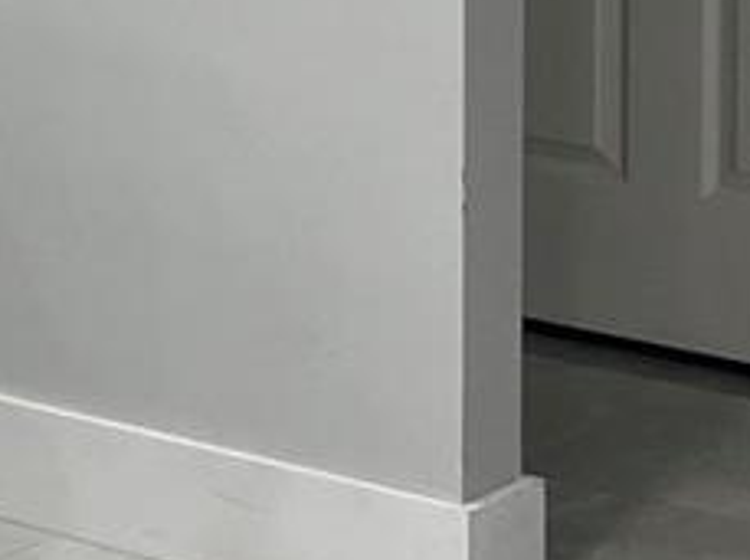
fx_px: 3937
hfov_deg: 9.6
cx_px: -1061
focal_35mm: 182
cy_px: -524
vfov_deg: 7.8
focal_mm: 5.7
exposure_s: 1/120
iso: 80
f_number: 1.5
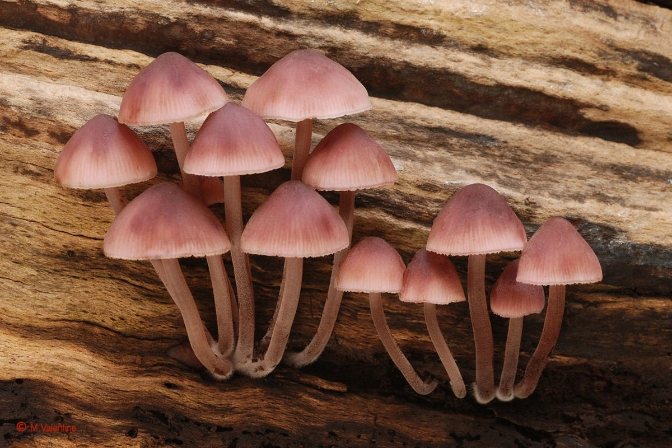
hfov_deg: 5.5
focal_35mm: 375
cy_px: 224
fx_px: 6999
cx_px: 336
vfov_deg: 3.7
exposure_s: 1/4
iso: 200
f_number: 8
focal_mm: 250
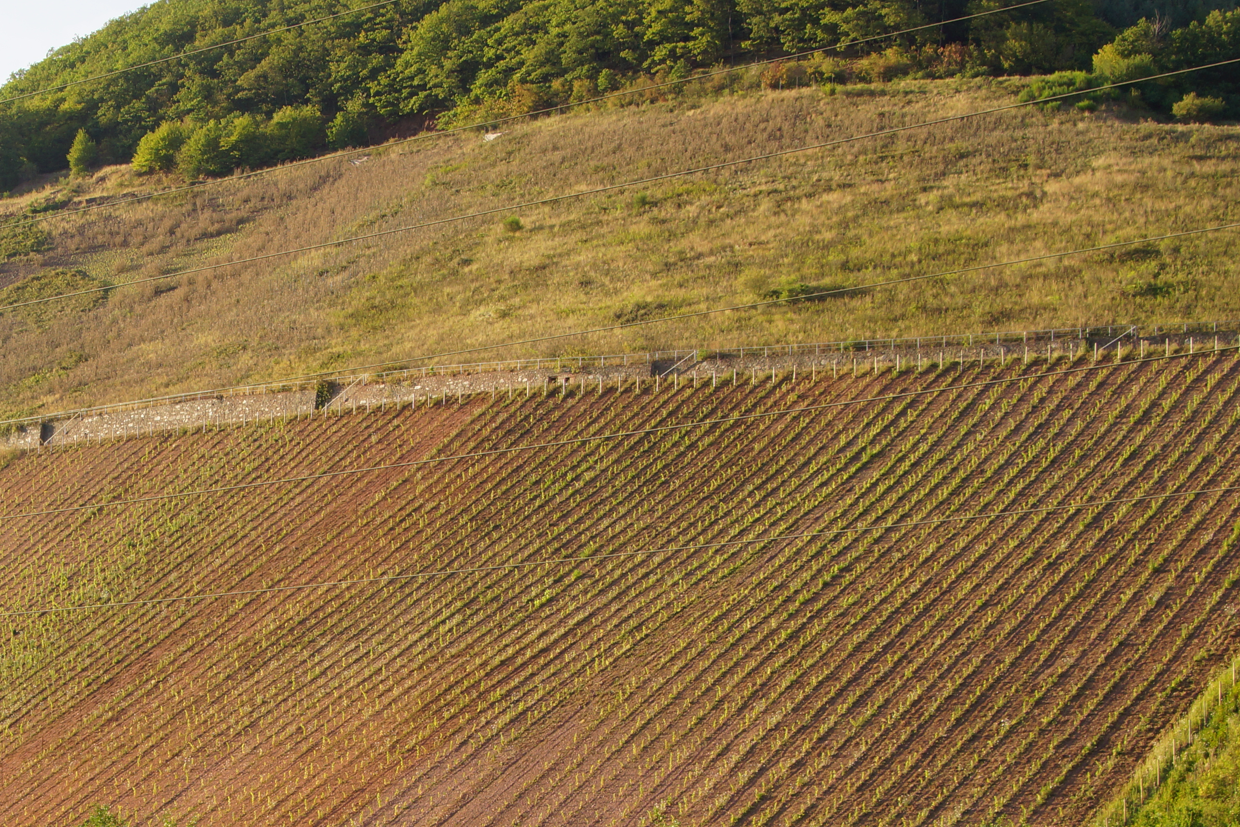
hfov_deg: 23.6
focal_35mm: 84
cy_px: 655
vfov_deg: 16.2
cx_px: 130
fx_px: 2893
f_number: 8
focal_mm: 28
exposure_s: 1/80
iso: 100
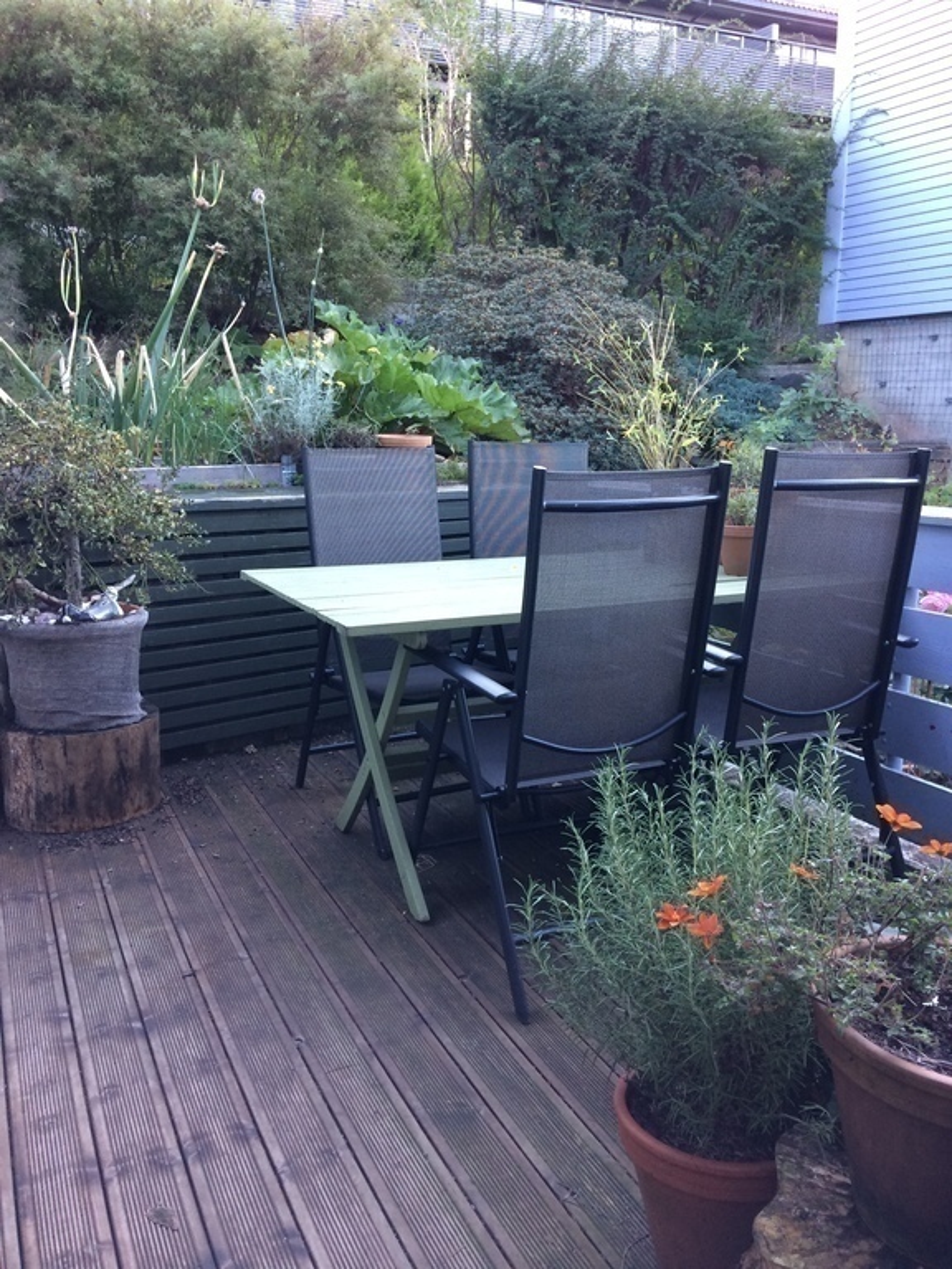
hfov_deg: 48.2
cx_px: 476
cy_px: 634
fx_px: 1063
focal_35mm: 29
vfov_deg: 61.7
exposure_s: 1/33
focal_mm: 4.15
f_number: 2.2
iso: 40
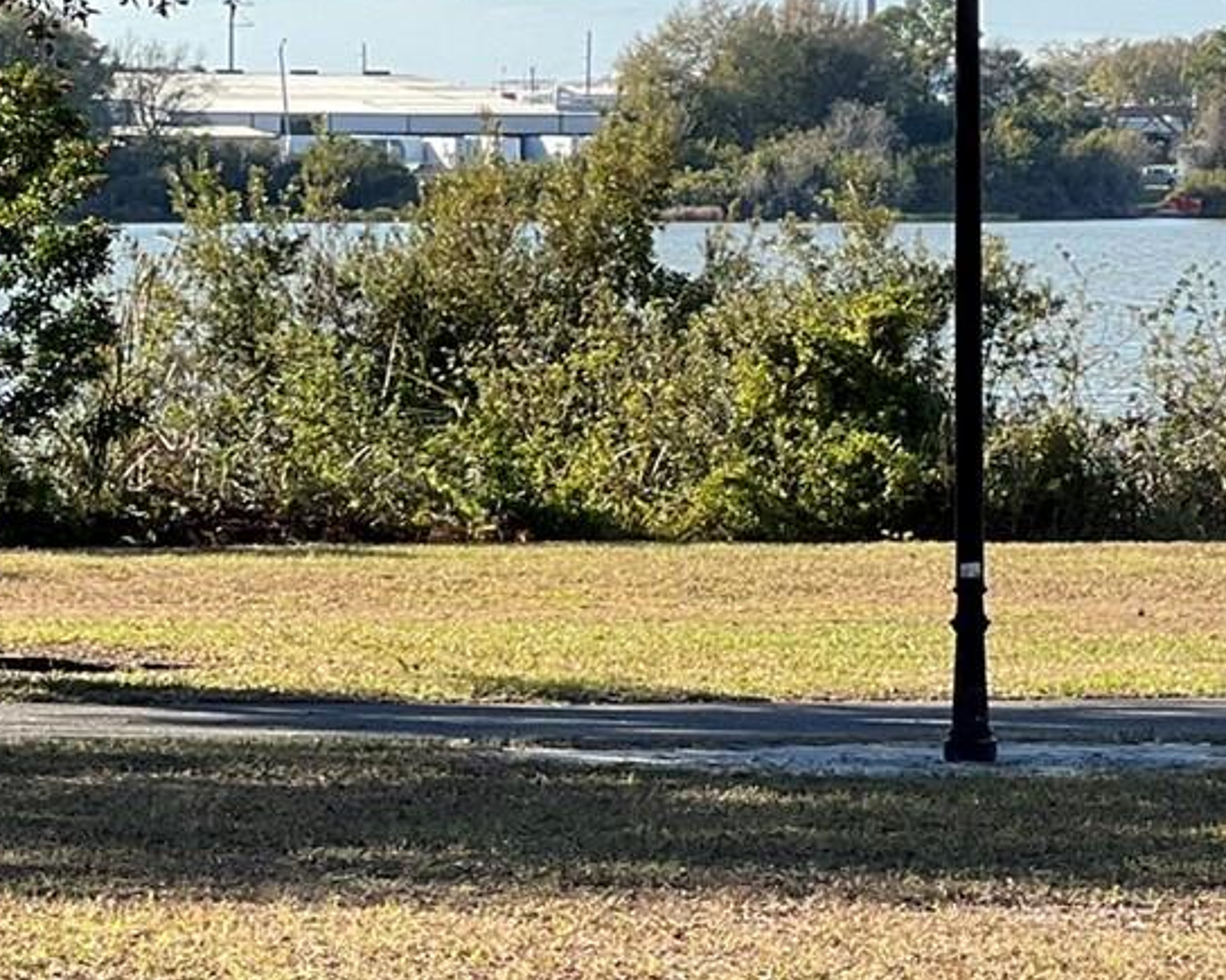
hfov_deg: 8.7
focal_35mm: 221
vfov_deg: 7.0
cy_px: 615
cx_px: 1192
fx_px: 8018
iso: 32
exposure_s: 1/394
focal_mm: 9
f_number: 2.8
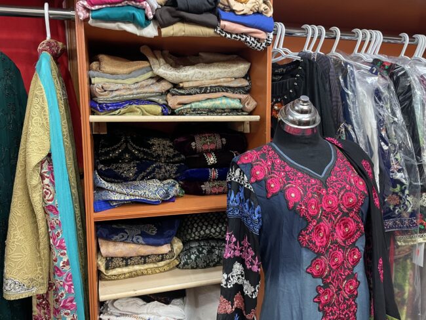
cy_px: 160
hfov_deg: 67.3
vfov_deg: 53.1
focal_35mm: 26
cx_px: 213
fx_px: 320
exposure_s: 1/60
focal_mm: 4.2
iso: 200
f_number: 1.6
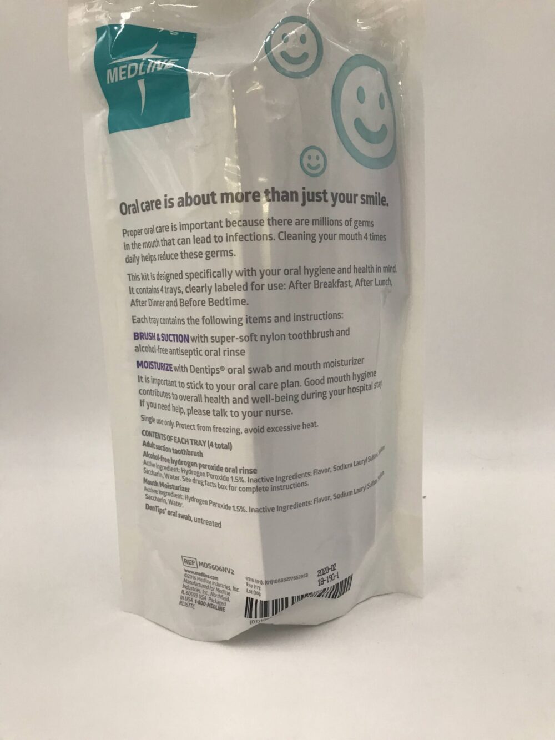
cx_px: 278
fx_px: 598
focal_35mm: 28
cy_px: 370
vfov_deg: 63.4
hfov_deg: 49.8
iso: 20
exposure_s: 1/40
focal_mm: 3.99
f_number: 1.8
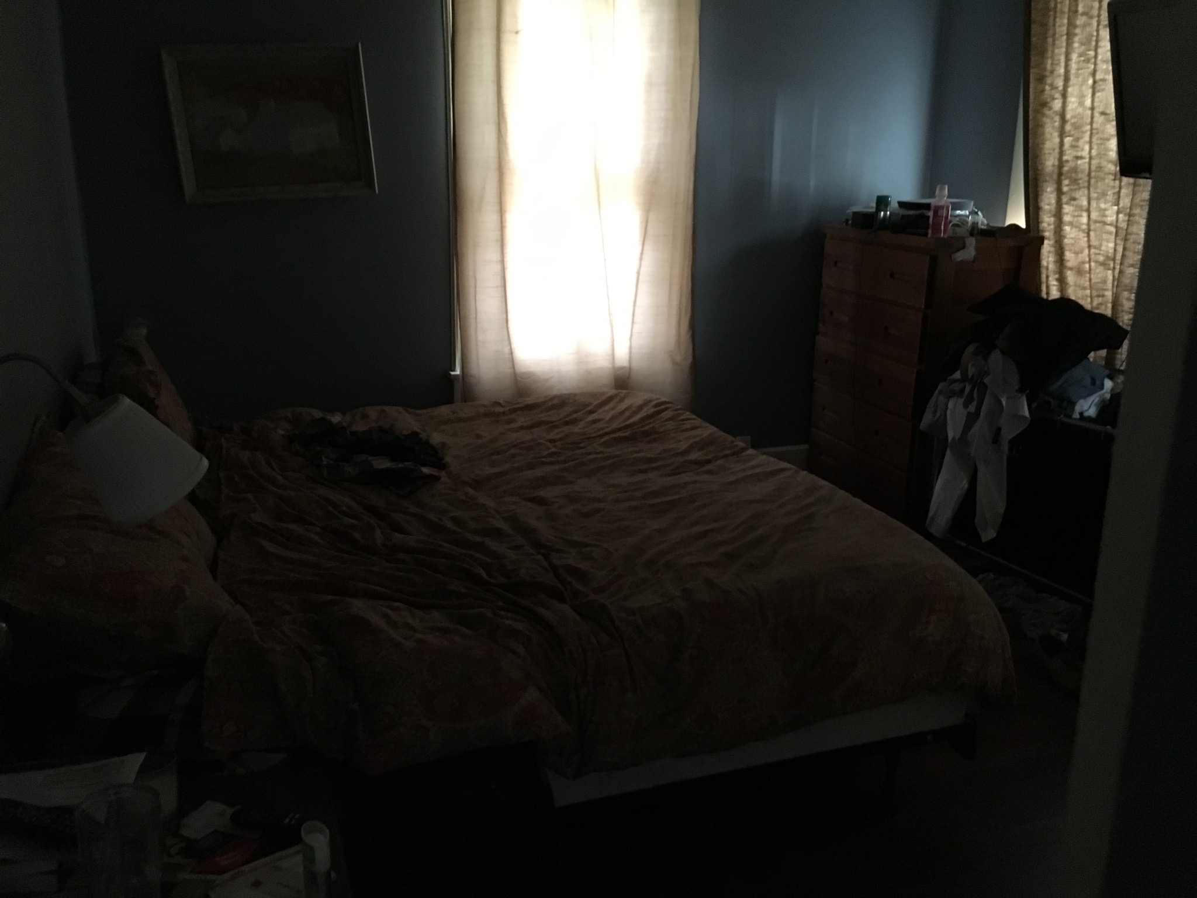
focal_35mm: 29
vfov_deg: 48.2
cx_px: 598
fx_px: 1003
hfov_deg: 61.7
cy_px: 449
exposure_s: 1/15
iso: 640
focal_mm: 4.15
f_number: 2.2
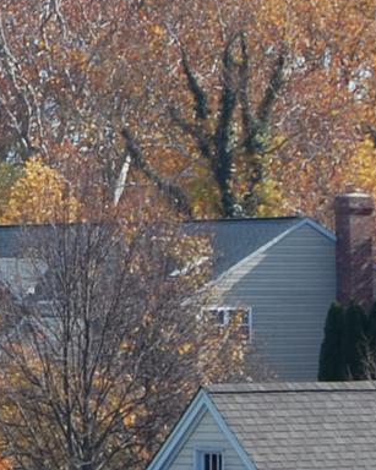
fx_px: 5010
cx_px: -370
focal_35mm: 360
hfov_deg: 4.2
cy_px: 129
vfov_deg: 5.4
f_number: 8
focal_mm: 48
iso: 200
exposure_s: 1/250
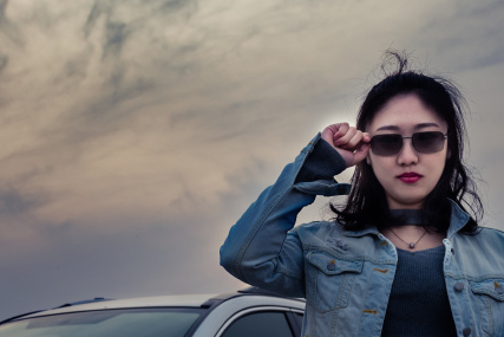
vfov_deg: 18.4
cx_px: 175
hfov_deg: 27.6
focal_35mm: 73
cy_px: 306
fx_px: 1022
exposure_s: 1/200
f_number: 4.5
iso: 100
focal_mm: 26
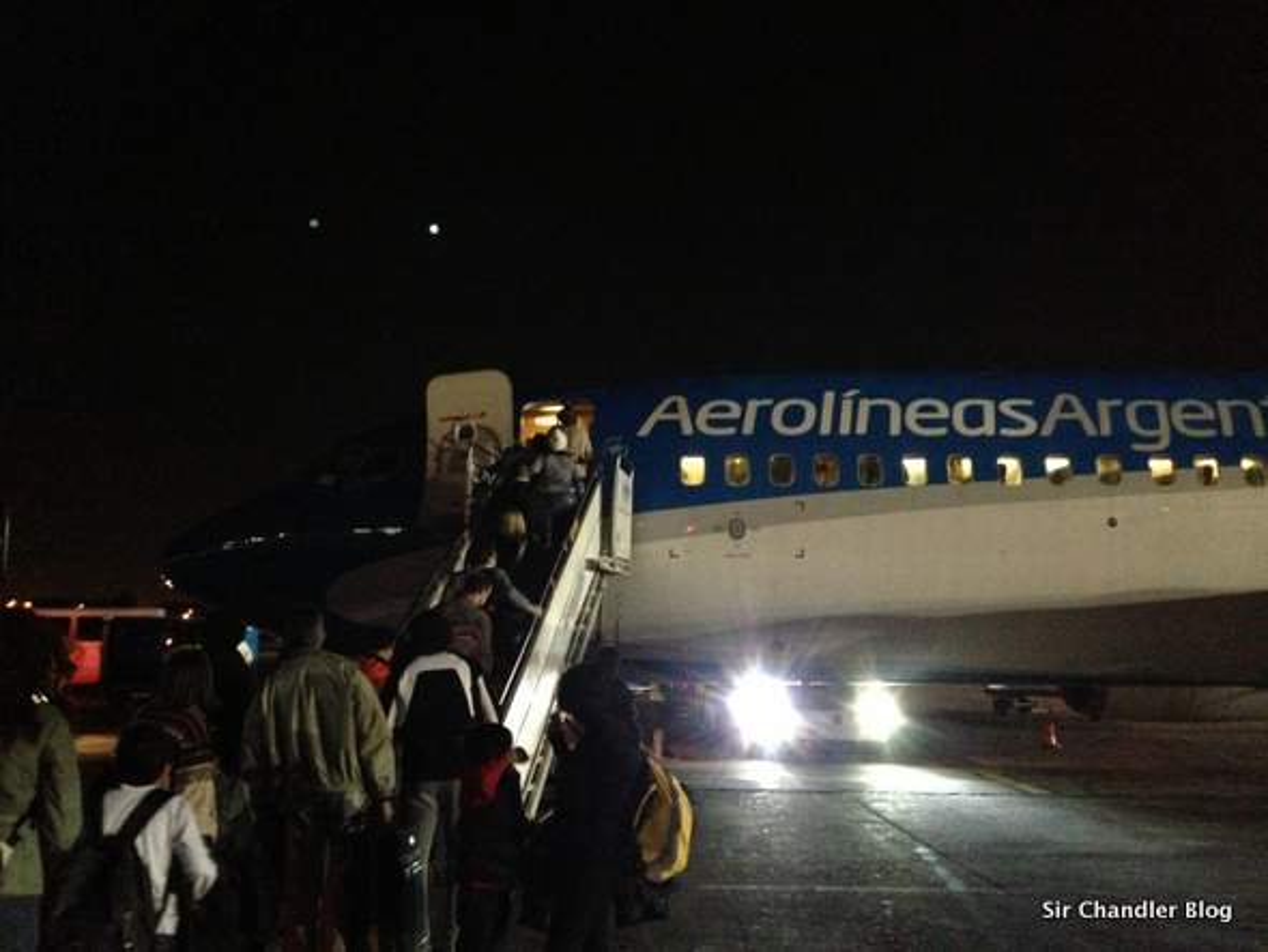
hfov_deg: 55.3
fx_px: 1209
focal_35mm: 33
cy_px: 476
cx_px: 634
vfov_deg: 43.0
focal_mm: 4.13
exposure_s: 1/15
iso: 800
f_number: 2.4
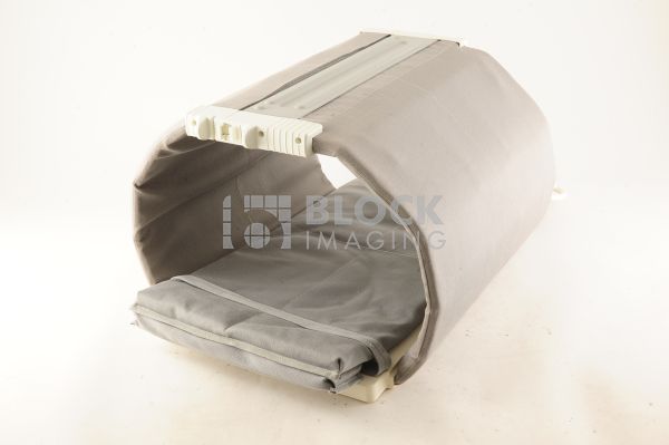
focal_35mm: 50
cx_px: 334
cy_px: 222
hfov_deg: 39.6
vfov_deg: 26.9
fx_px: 928
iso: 1600
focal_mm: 50
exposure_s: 1/160
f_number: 13
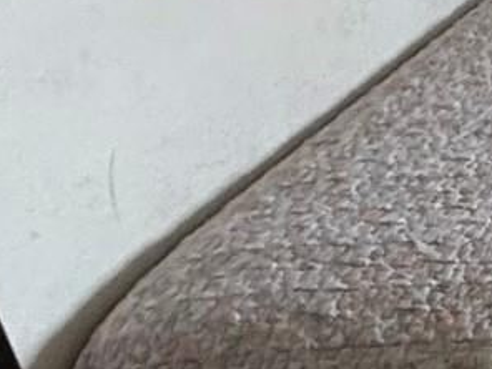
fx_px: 1379
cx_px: 1288
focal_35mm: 97
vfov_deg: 14.6
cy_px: -103
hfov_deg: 13.1
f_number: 2.2
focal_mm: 2.22
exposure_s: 1/60
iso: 200
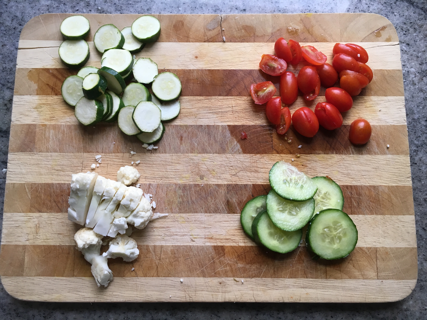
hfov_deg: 61.7
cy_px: 160
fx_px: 358
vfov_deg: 48.2
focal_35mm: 29
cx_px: 214
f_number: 2.2
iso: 40
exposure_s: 1/30
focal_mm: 4.15
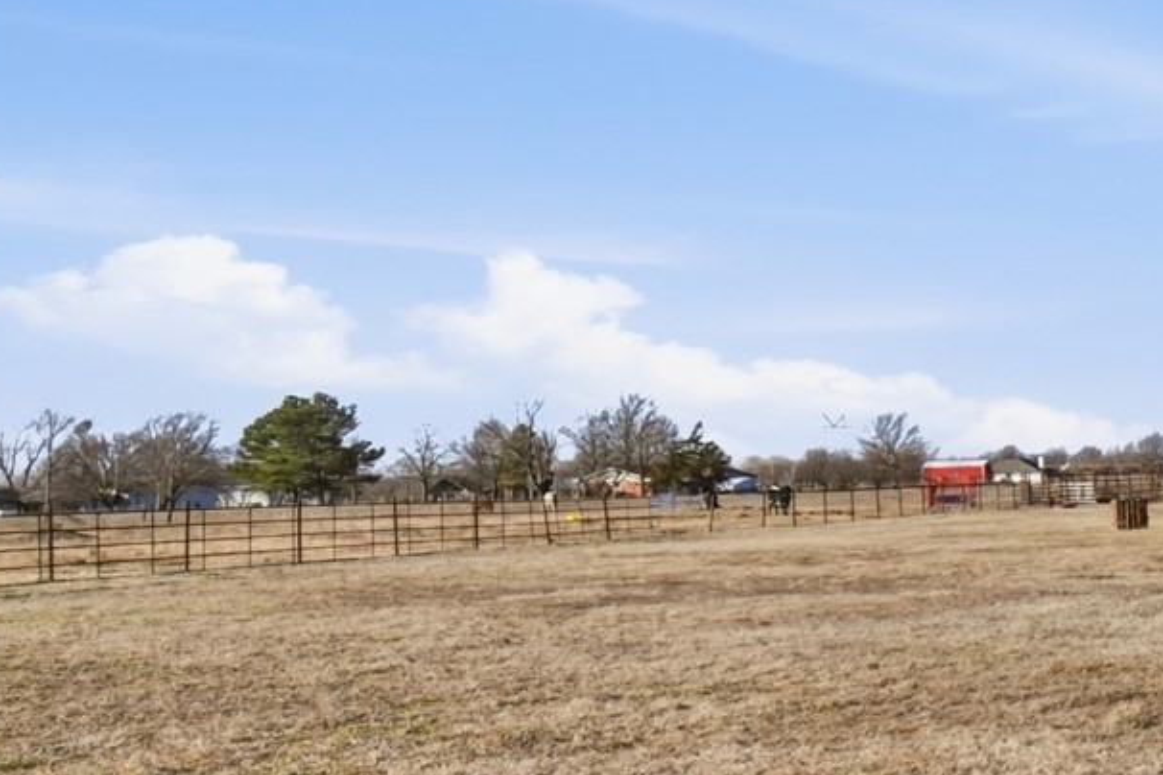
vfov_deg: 28.6
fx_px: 1518
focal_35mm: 47
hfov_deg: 31.8
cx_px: 1522
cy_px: 458
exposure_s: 1/2000
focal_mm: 10
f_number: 13
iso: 250
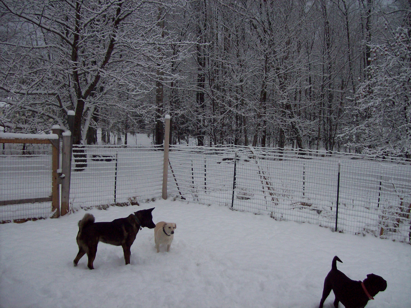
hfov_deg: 51.4
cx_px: 206
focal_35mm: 36
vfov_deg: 39.6
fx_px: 427
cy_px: 154
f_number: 2.7
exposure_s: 1/217
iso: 80
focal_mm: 6
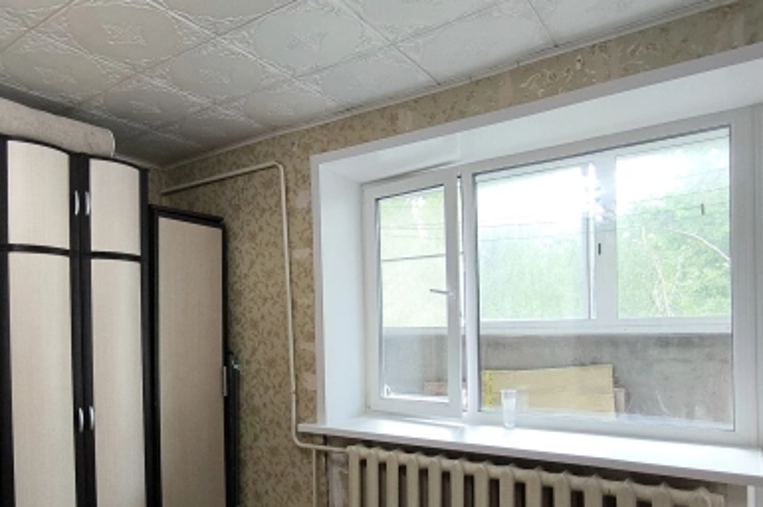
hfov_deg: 66.1
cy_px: 343
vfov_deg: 47.0
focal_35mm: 27
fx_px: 572
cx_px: 272
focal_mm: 1.65
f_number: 2.2
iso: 125
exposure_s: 1/50
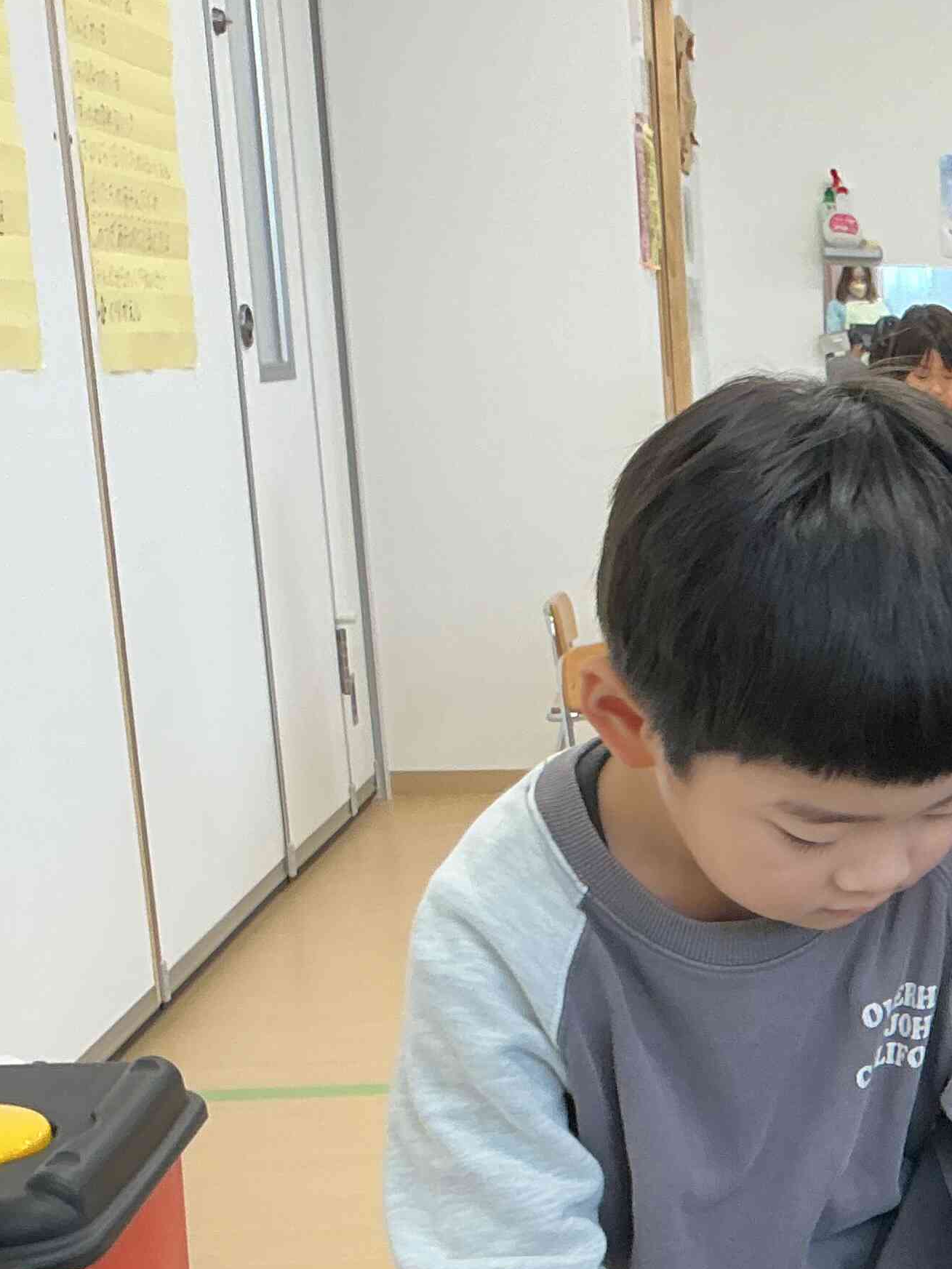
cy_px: 1014
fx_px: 2457
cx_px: 1348
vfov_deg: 28.4
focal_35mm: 67
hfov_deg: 19.6
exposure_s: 1/50
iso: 50
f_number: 1.8
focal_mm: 3
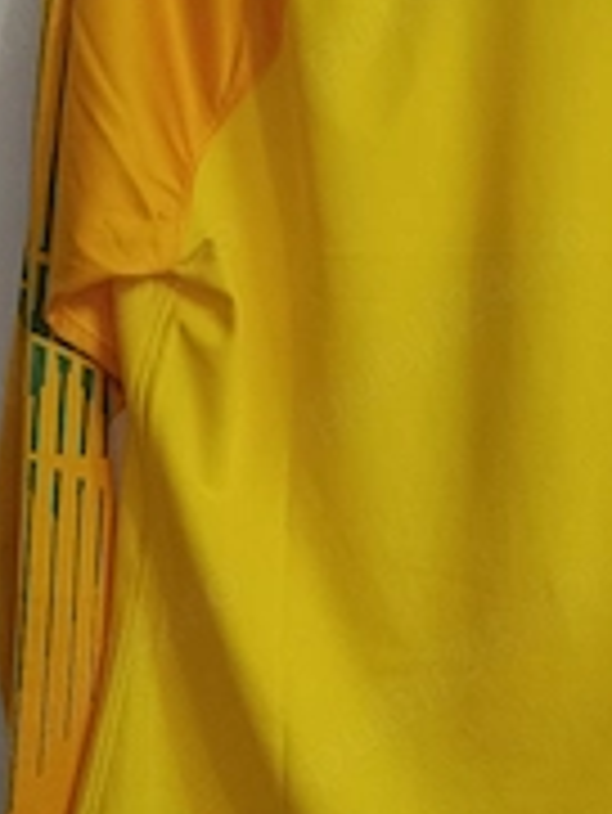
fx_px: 1248
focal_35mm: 53
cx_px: 536
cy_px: 378
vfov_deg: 36.1
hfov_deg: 26.7
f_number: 1.88
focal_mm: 5.59
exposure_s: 1/33.3
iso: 608
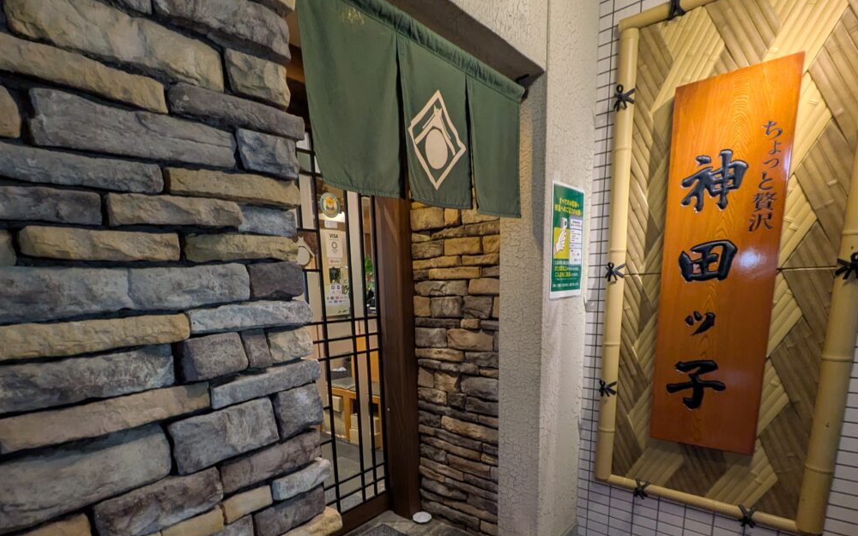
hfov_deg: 88.0
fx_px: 444
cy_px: 377
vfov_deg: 60.0
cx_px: 418
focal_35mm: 19
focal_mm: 1.83
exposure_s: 1/25
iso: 345
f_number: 2.2
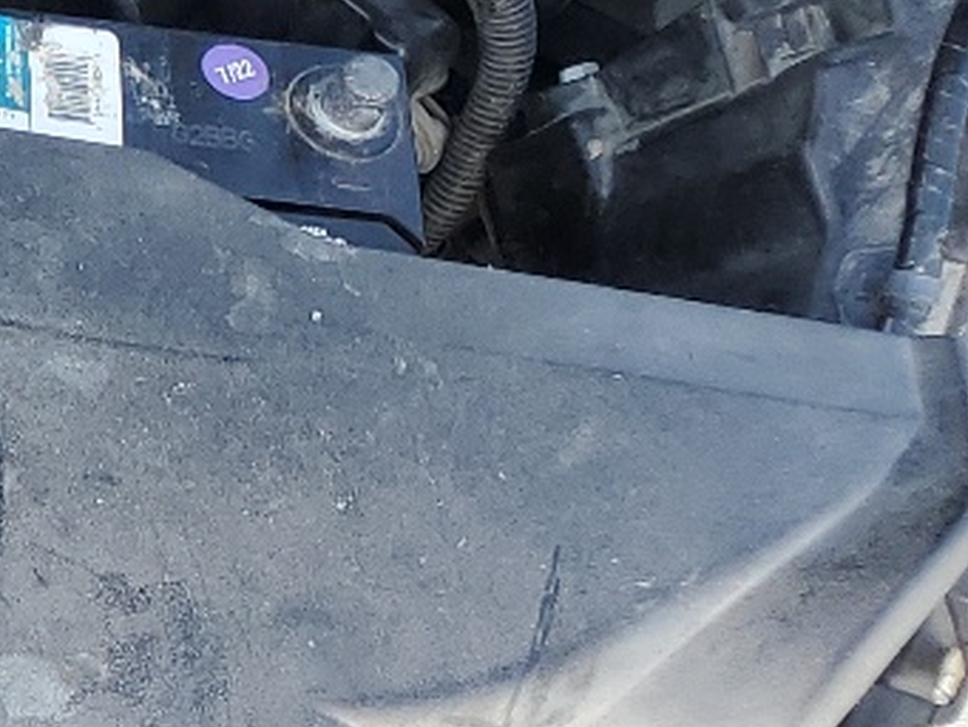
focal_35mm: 122
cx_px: -1300
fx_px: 3413
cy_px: 613
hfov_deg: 12.8
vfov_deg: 12.1
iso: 50
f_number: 1.5
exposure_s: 1/222
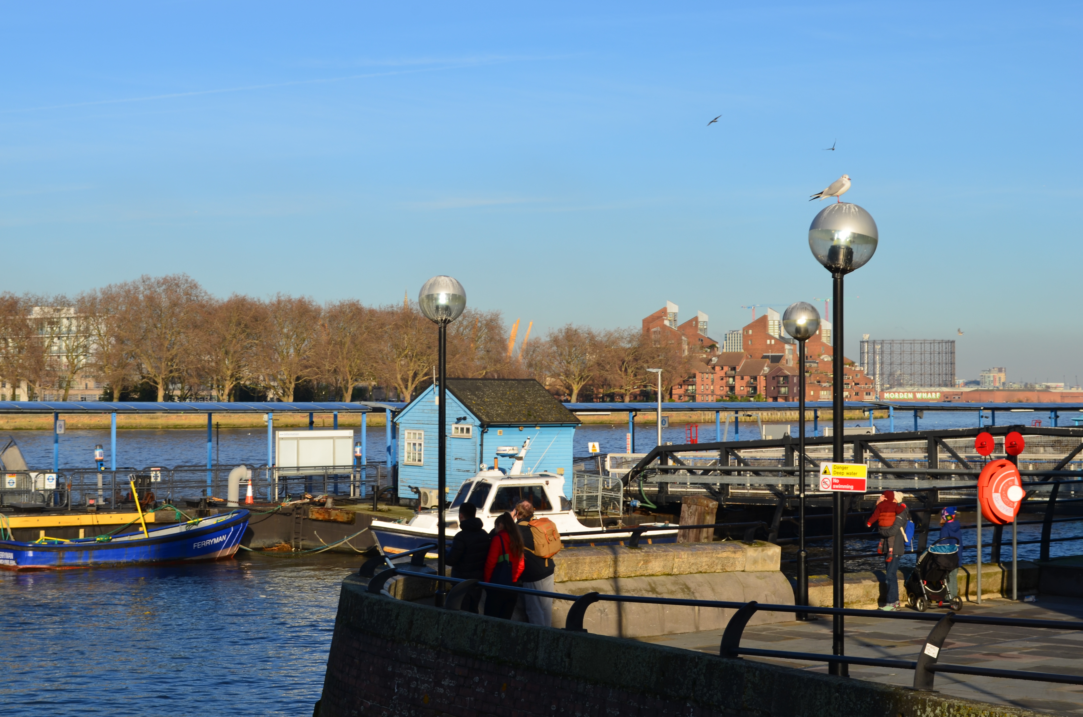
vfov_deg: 19.6
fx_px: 2071
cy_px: 358
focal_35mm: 69
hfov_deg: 29.3
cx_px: 542
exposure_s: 1/160
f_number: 11
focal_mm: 46
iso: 100
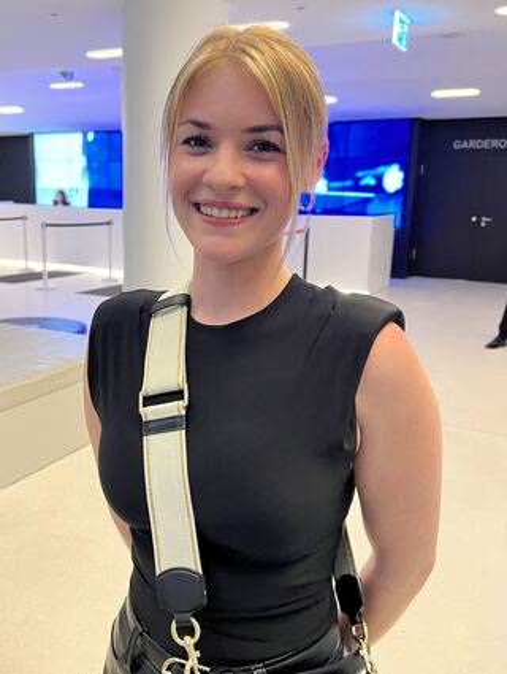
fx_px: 506
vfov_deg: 67.2
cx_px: 254
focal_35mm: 26
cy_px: 337
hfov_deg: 53.2
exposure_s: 1/54
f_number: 1.5
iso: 400
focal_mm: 5.7
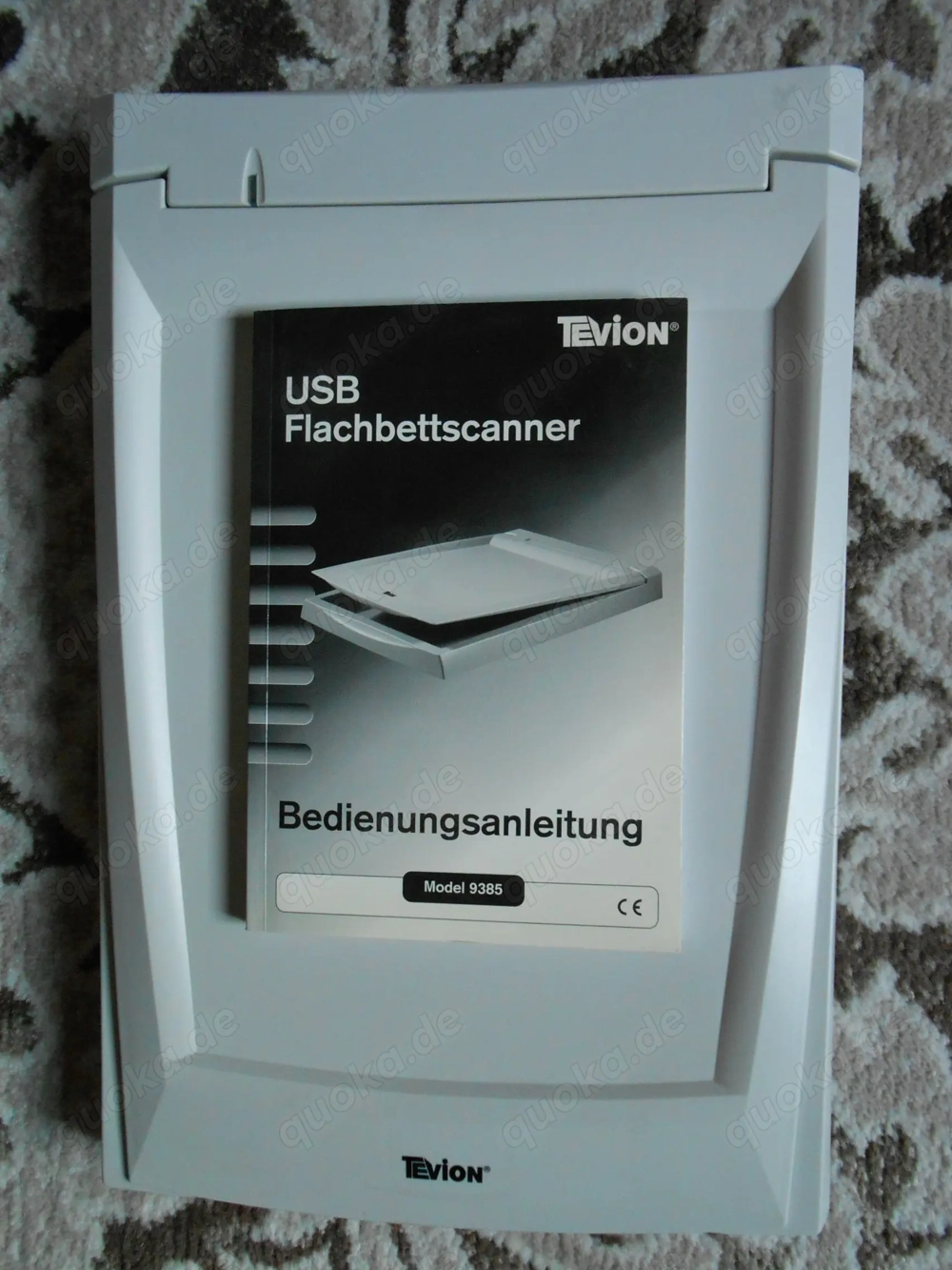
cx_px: 476
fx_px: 953
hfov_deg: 53.1
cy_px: 635
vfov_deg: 67.3
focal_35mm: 26
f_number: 3.5
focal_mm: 4.6
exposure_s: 1/20
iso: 400
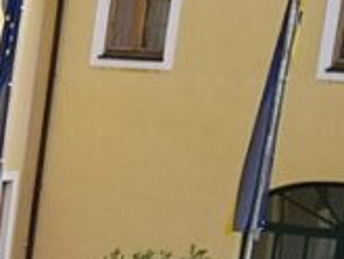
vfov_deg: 7.6
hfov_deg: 9.2
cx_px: -496
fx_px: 1909
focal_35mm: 192
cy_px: 437
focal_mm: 3.95
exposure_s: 1/1087
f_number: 1.8
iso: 50
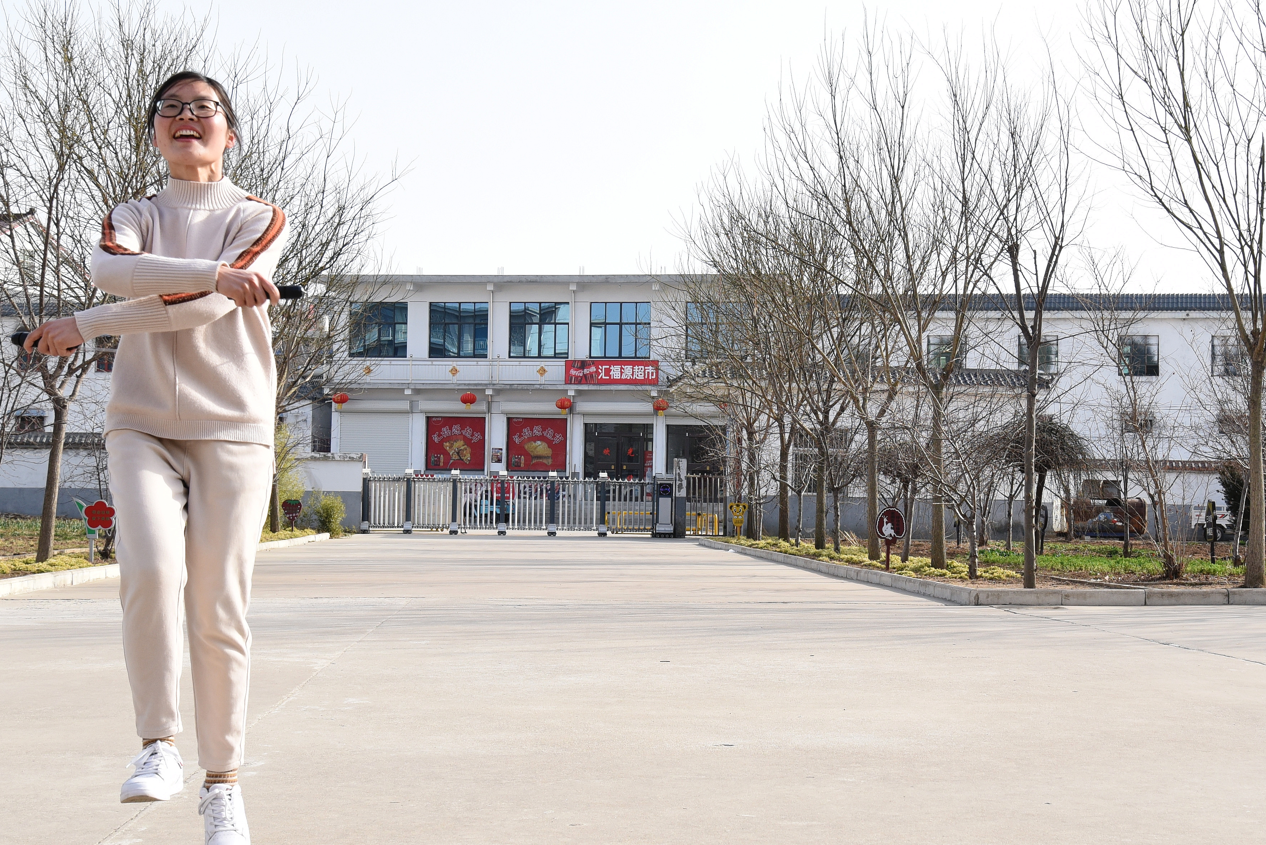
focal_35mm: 58
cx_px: 819
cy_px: 390
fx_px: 2040
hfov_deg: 34.2
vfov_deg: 23.4
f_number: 8
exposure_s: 1/500
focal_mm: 34
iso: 500
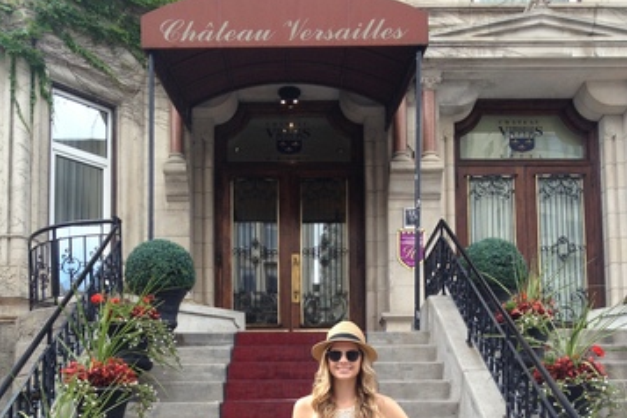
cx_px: 313
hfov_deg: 40.3
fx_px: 853
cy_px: 411
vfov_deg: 26.2
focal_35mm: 49
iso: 50
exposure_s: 1/208
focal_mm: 4.28
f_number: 2.4
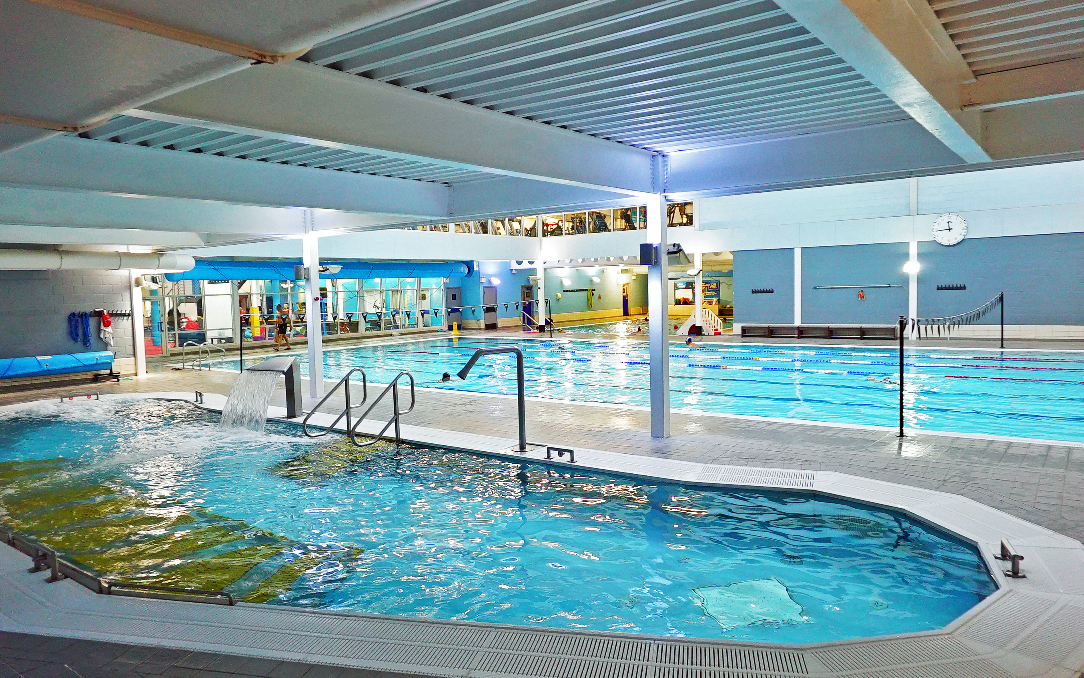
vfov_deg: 49.3
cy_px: 343
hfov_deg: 72.5
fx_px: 739
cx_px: 531
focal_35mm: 25
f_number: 3.5
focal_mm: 16
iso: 1250
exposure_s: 1/60
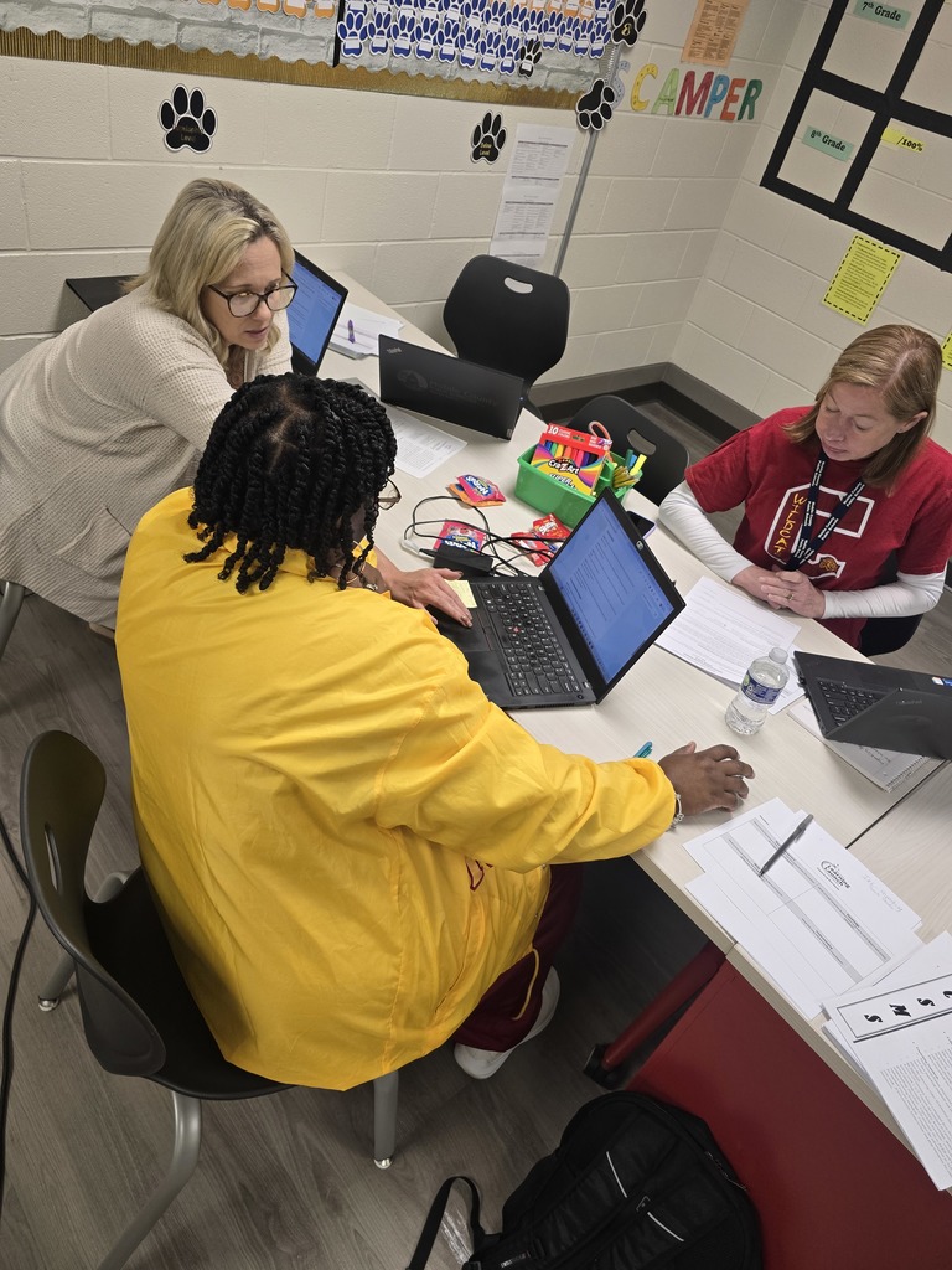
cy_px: 635
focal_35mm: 23
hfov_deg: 58.9
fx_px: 843
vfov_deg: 73.9
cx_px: 476
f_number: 1.7
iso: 200
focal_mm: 6.3
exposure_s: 1/120
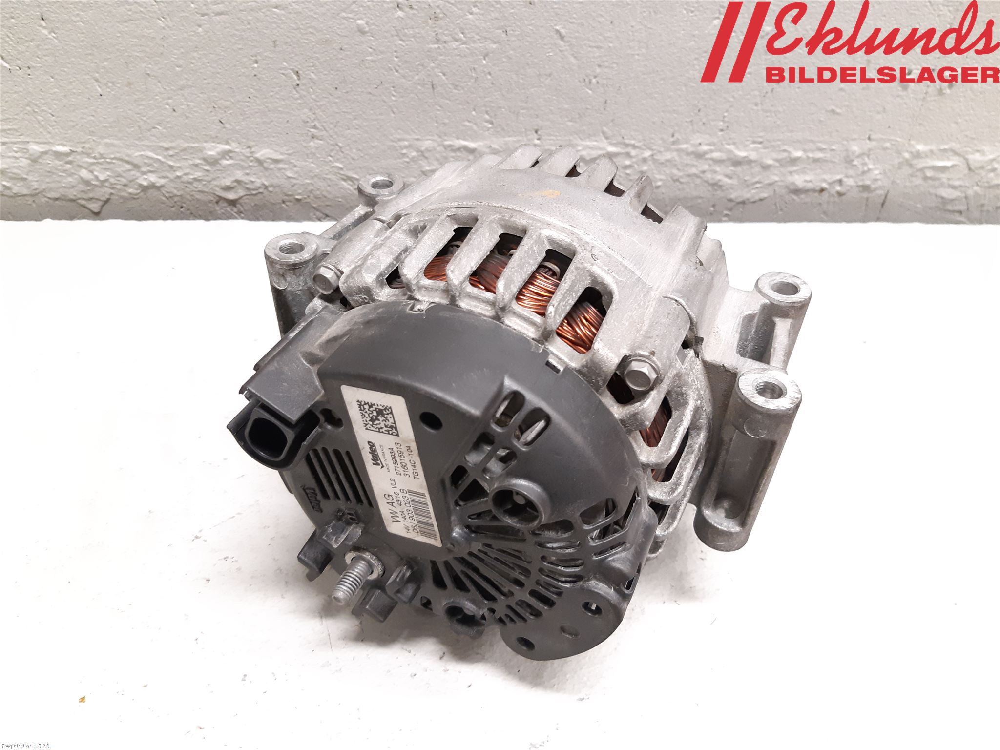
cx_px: 500
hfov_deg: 67.3
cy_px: 375
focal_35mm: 26
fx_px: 751
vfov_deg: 53.1
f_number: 1.7
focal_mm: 3.93
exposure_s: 1/25
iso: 250
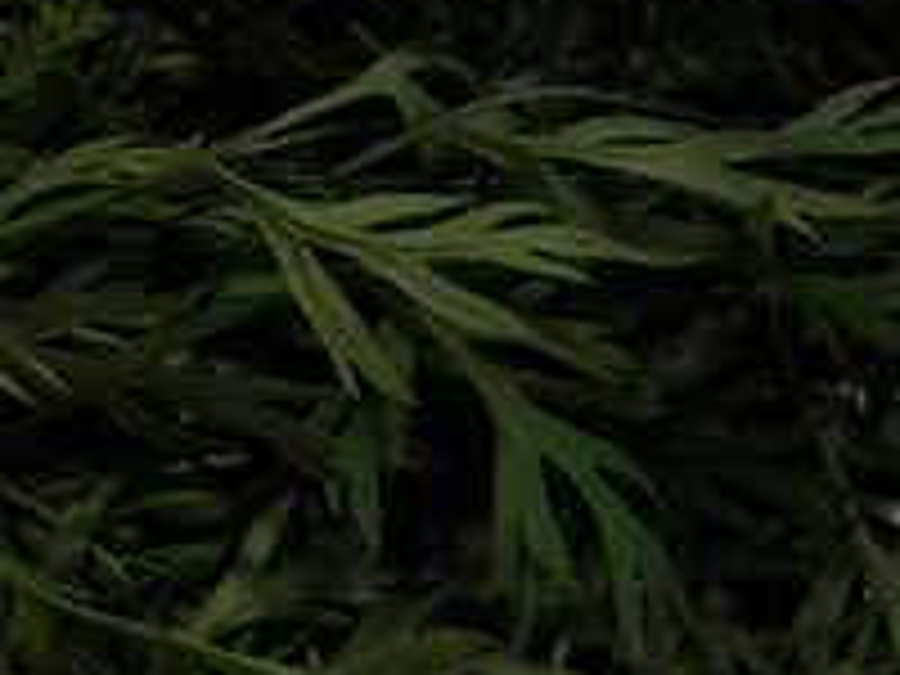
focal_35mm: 116
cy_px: 320
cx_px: 396
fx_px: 3016
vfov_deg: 12.8
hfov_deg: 17.0
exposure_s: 1/250
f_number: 3.1
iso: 100
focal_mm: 14.7
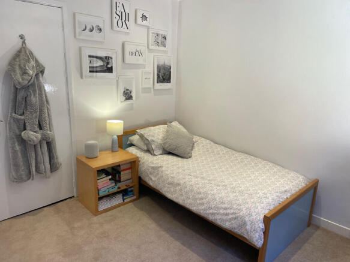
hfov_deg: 67.3
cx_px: 175
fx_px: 263
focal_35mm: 26
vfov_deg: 53.0
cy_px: 131
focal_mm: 4.2
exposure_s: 1/100
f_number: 1.6
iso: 80
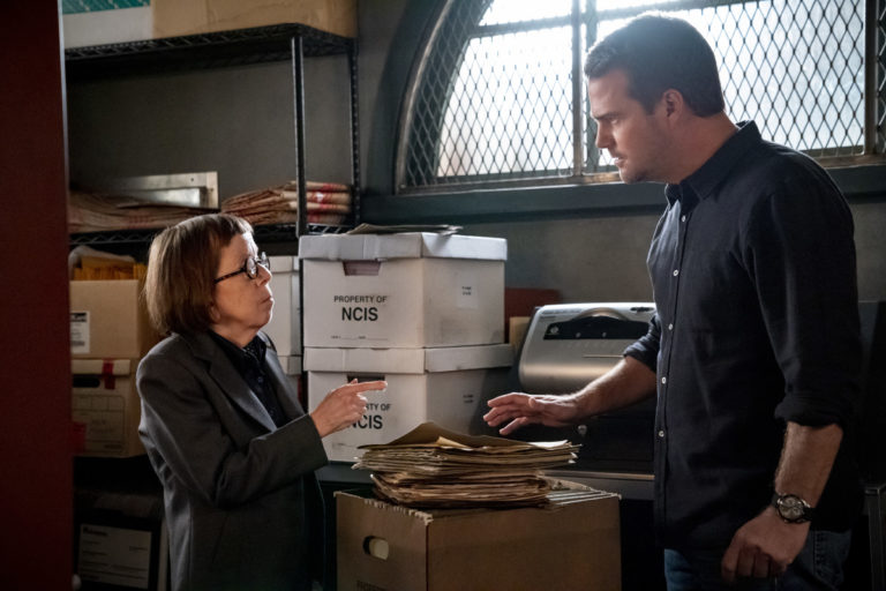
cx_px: 443
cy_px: 296
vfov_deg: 24.6
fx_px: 1354
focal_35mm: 55
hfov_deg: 36.2
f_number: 4.5
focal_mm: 55
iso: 12800
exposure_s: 1/100
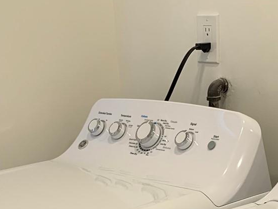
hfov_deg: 20.4
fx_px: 771
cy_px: 304
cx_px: 189
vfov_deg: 14.5
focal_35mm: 96
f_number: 1.8
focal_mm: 4.25
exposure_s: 1/120
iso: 50
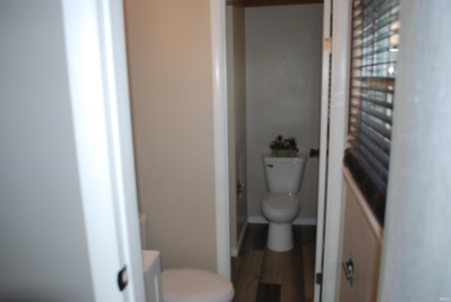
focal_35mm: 27
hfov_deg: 67.3
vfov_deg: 48.0
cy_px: 151
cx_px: 226
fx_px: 339
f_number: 3.5
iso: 100
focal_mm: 18
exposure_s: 1/60
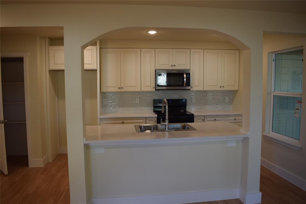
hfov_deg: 67.4
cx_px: 153
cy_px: 102
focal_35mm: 27
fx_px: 229
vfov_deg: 47.9
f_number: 4.5
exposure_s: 1/100
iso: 400
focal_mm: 18
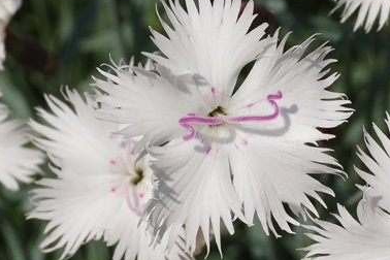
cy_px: 129
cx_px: 214
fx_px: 2708
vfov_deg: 5.5
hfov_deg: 8.2
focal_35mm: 250
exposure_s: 1/250
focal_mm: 70
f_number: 16
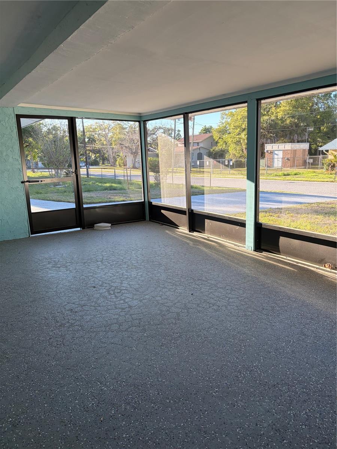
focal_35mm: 26
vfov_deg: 67.3
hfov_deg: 53.1
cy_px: 224
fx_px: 337
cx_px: 168
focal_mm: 5.96
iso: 50
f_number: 1.6
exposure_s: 1/320
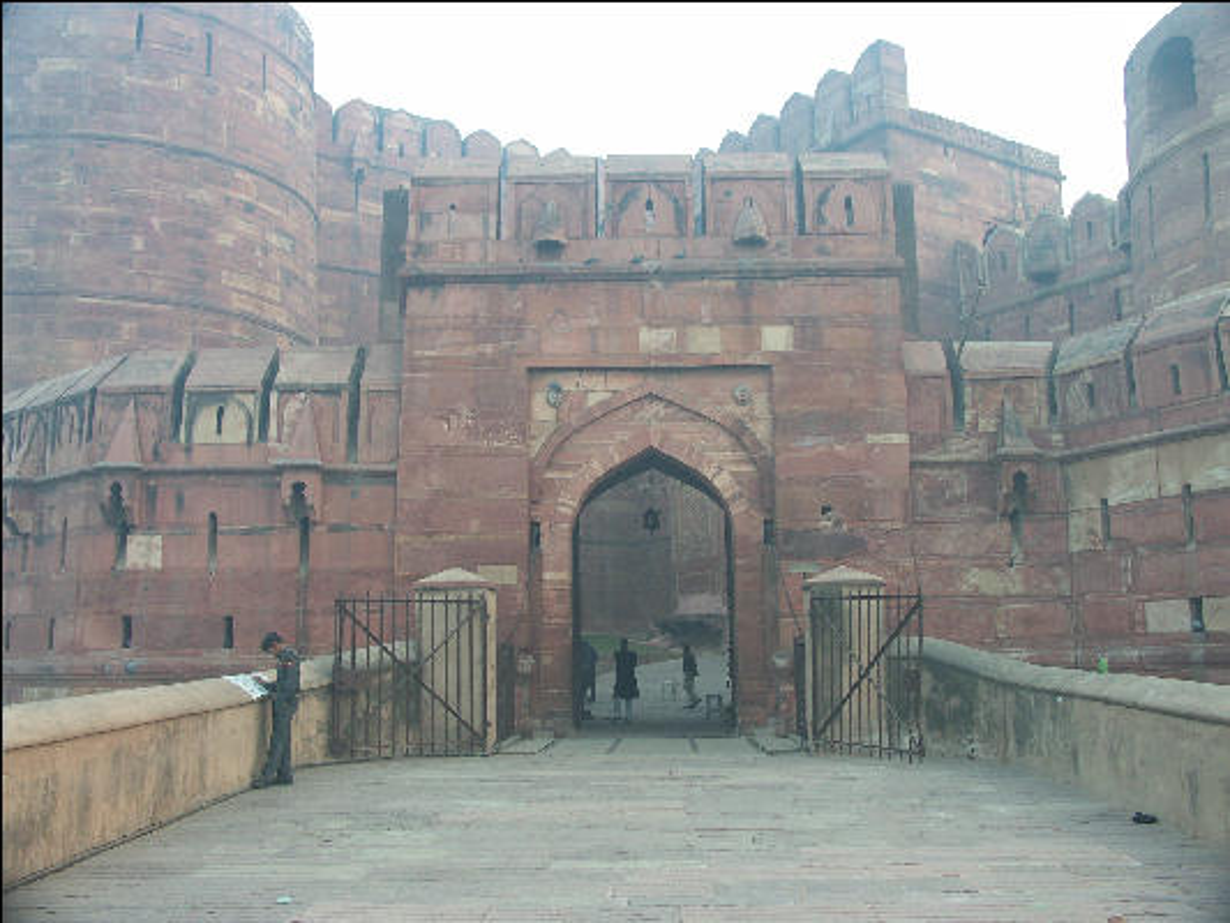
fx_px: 1137
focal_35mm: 32
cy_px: 462
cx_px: 615
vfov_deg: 44.2
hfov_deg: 56.8
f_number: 2.8
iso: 100
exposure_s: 1/50
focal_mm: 8.28
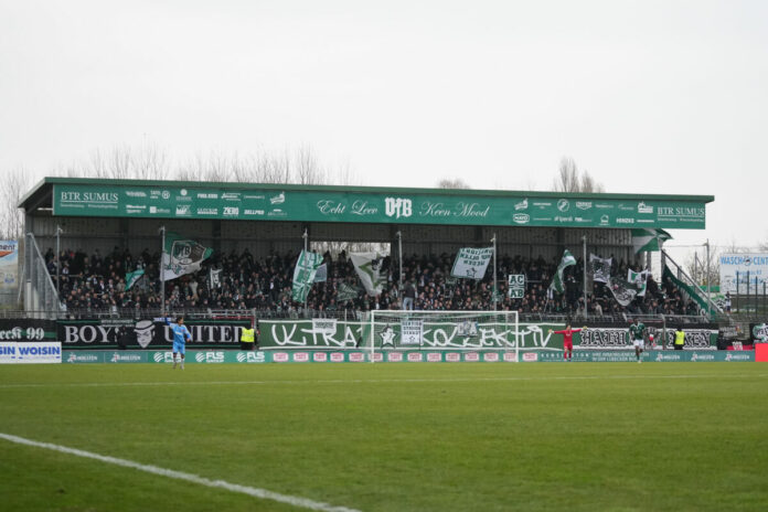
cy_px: 256
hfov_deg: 24.2
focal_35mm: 84
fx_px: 1792
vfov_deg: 16.3
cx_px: 384
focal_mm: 84
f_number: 4
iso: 4000
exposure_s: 1/1000
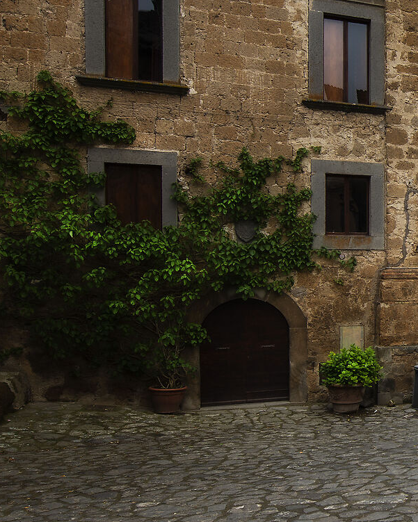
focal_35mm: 42
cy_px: 204
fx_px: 649
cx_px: 564
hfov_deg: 28.3
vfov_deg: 43.6
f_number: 5
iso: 64
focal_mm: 14
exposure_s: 1/100
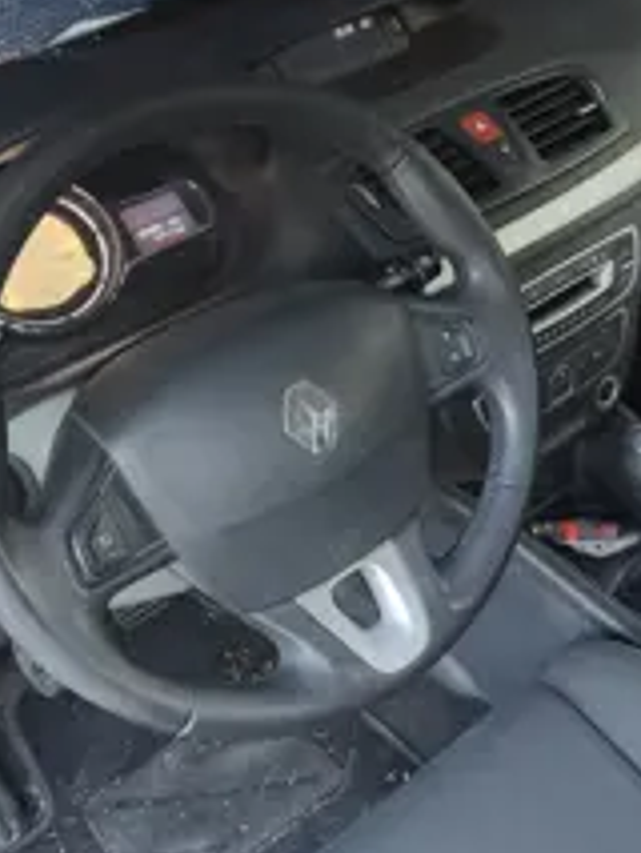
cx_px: 337
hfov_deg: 33.6
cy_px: 350
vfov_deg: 43.7
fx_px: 1061
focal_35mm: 43
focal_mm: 6.06
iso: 100
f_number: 1.8
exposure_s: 1/47
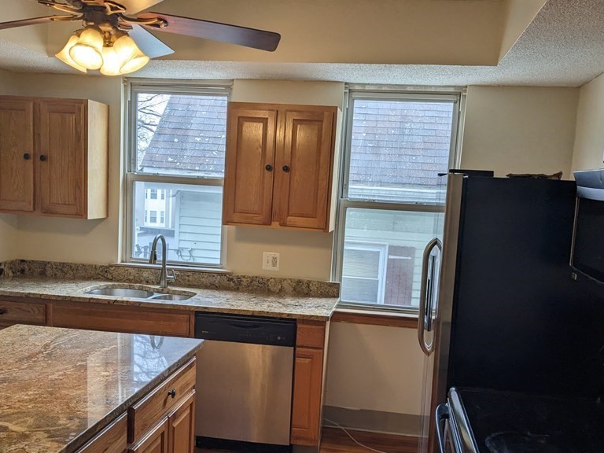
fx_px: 628
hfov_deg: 51.4
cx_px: 303
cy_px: 262
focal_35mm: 36
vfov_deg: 39.6
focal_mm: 4.38
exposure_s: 1/171
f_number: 1.73
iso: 44
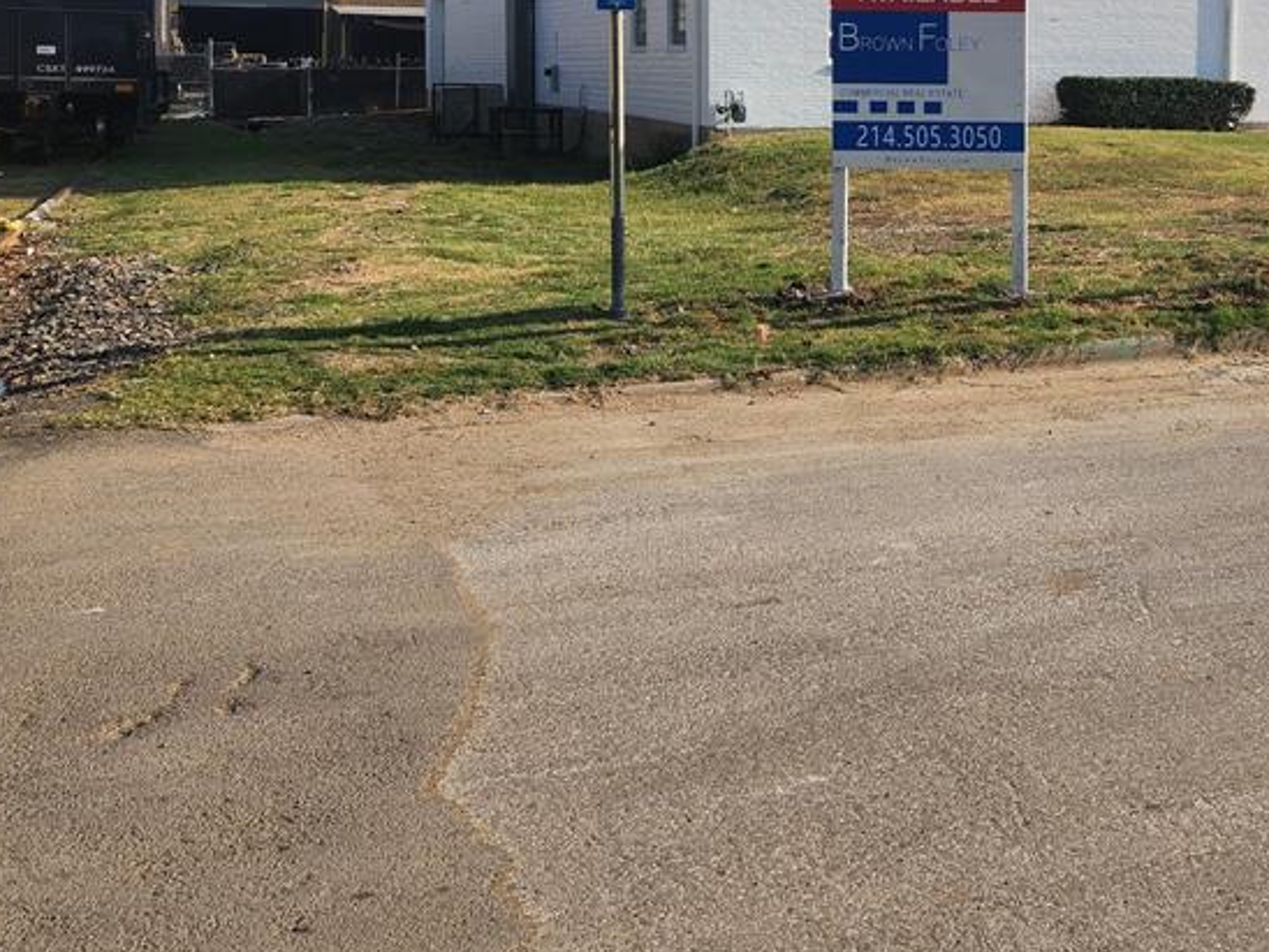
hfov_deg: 42.0
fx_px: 1576
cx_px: 1007
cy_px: 125
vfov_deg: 32.2
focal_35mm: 43
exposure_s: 1/2314
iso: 20
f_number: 1.8
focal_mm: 5.4
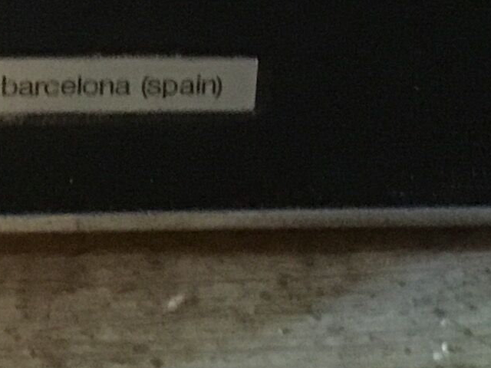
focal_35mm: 158
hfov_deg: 12.3
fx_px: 2241
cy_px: -179
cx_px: -58
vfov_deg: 9.2
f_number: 2.4
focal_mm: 3.3
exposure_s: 1/17
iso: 320
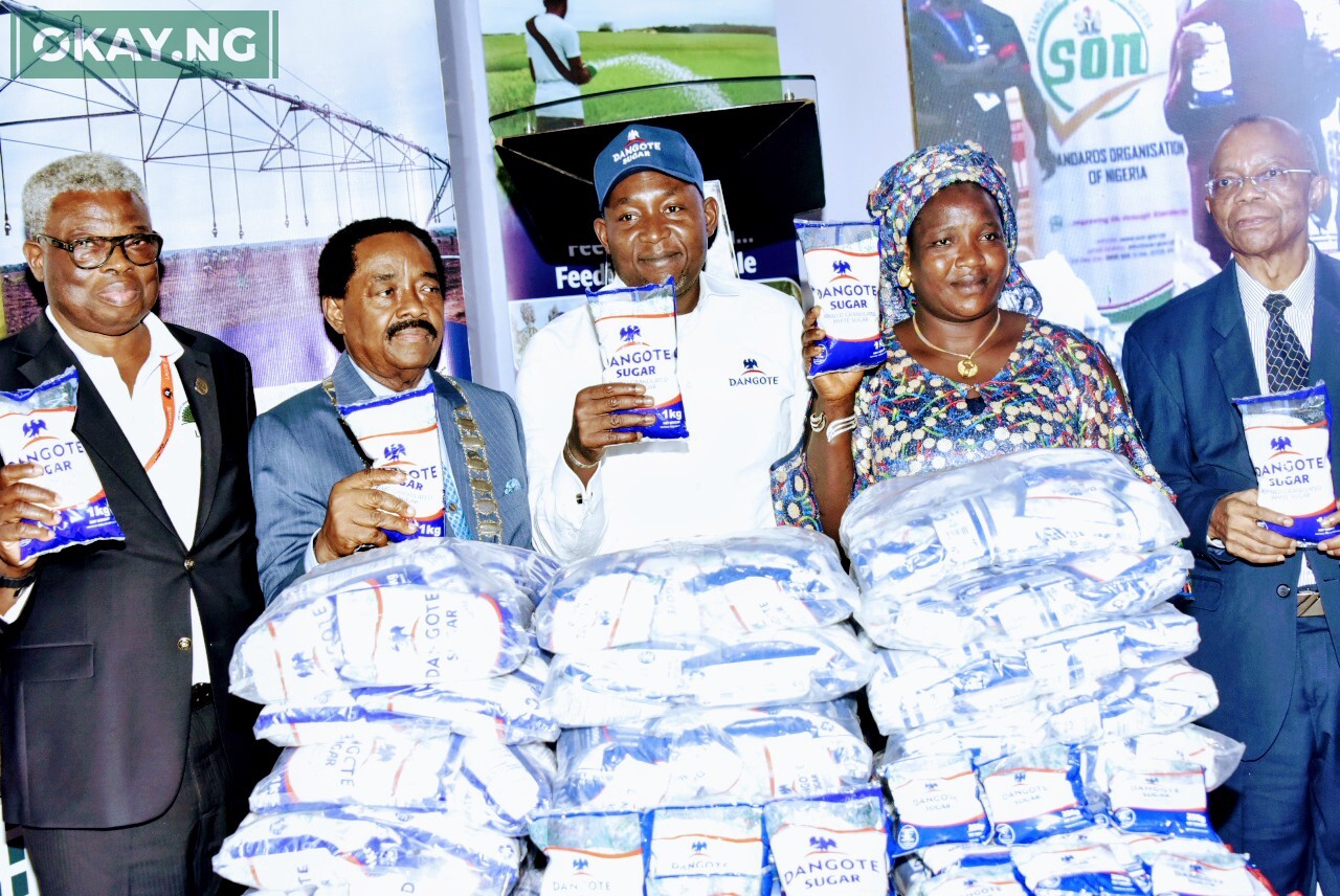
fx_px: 1937
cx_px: 670
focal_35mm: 52
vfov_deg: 26.0
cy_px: 448
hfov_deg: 38.2
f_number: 8
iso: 3200
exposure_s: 1/100
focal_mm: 52
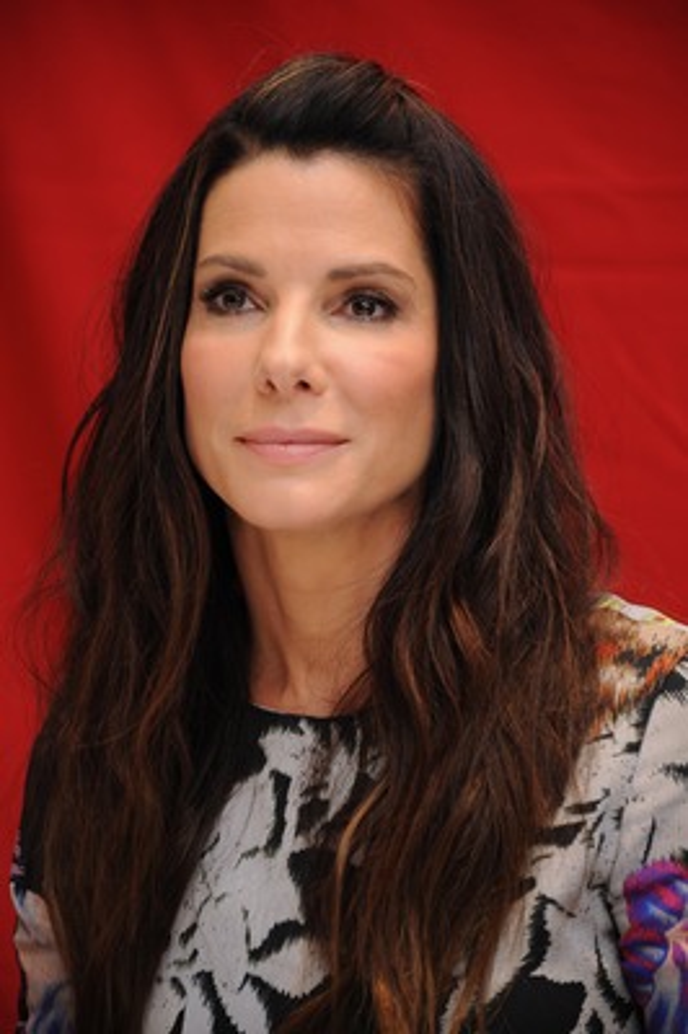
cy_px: 517
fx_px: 5456
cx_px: 344
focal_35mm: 190
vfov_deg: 10.8
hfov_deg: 7.2
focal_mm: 190
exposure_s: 1/100
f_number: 5.6
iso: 640
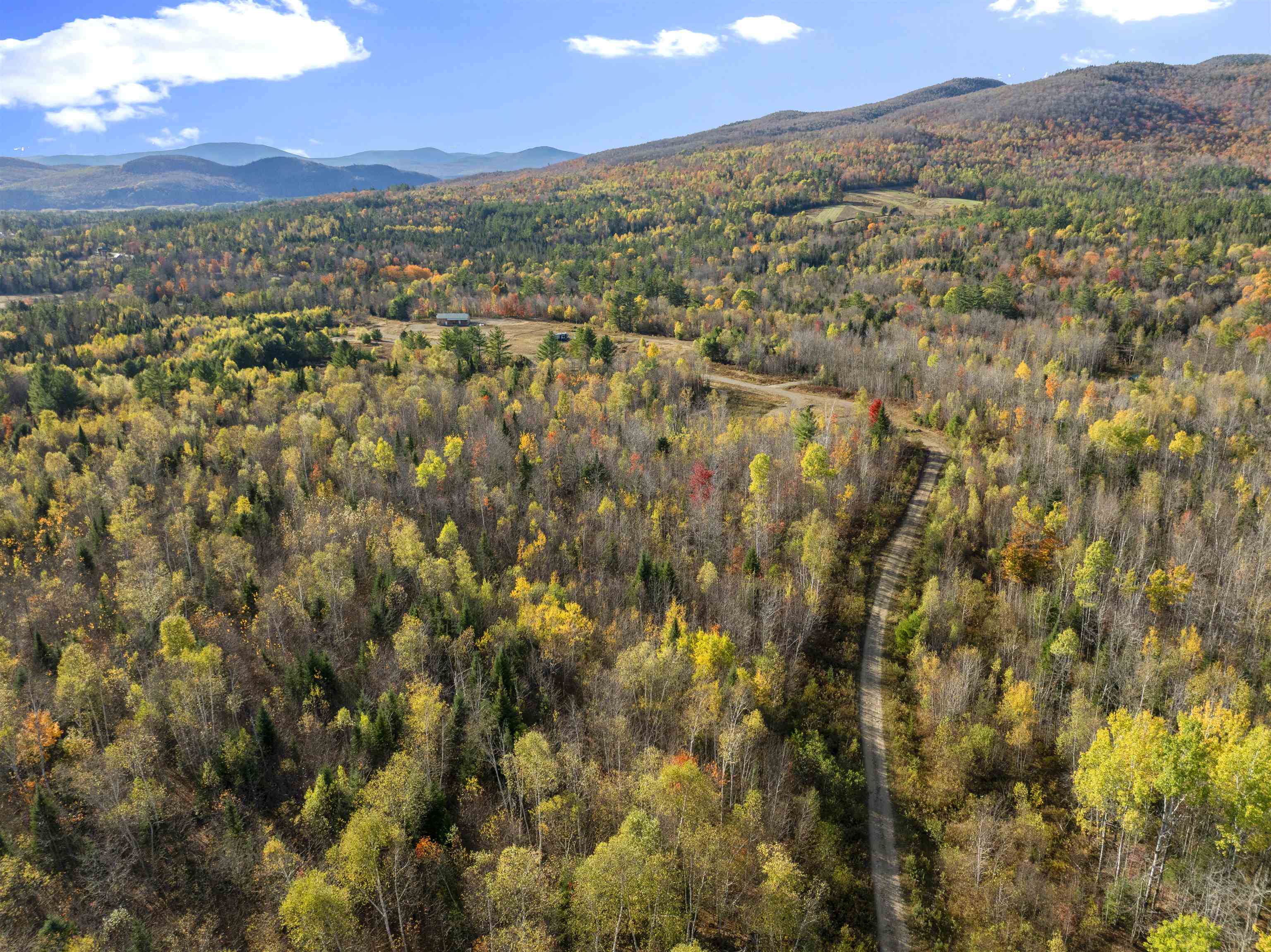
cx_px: 636
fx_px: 881
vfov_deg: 56.8
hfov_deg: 71.6
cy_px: 476
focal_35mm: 24
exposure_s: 1/2500
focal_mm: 12.29
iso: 170
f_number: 2.8
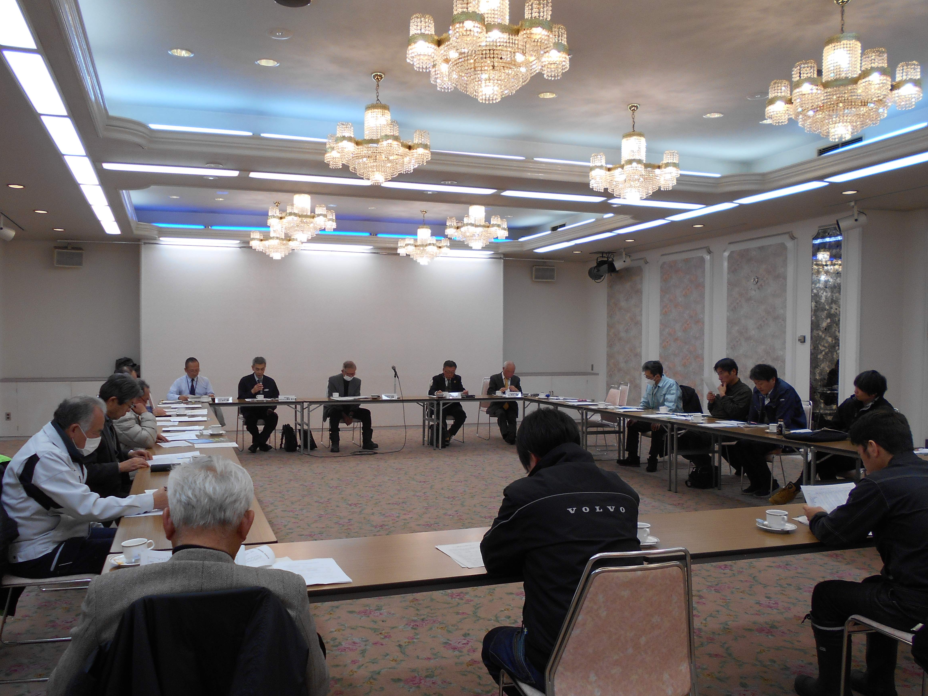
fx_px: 777
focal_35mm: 29
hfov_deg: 61.6
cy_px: 366
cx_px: 449
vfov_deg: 48.2
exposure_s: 1/40
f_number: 3.2
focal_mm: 4.6
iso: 80
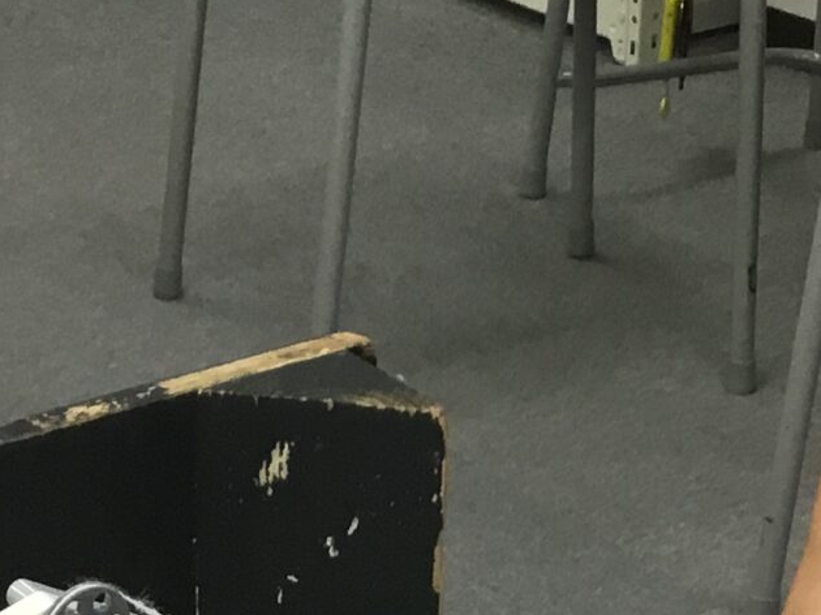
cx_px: 364
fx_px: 2987
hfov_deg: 15.6
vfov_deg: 11.5
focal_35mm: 126
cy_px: 786
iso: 32
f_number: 2.4
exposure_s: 1/33
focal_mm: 3.3
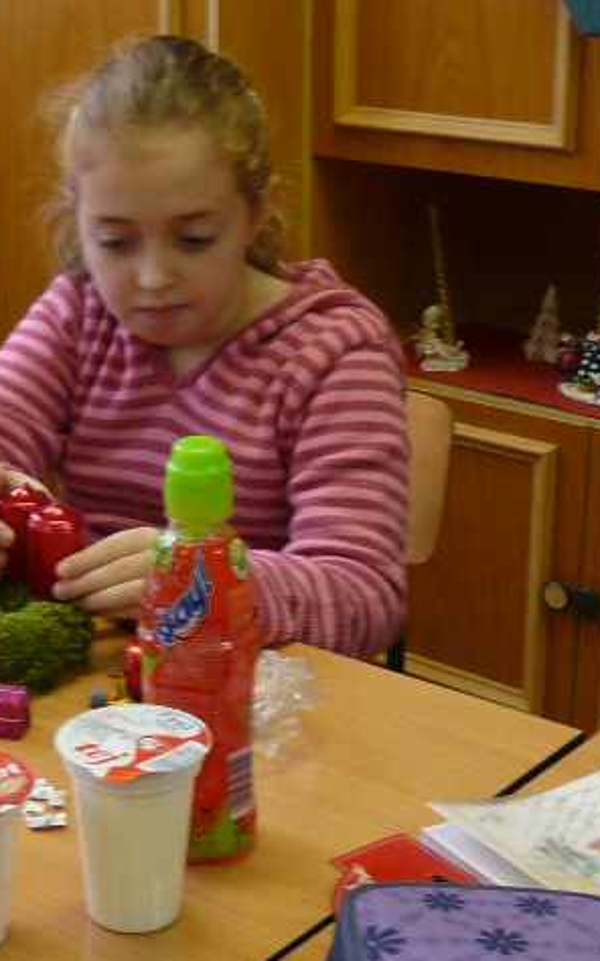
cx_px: 107
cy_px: 485
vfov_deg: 28.2
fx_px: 1911
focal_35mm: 73
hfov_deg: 17.7
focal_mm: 5.1
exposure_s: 1/30
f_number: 2.8
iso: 250
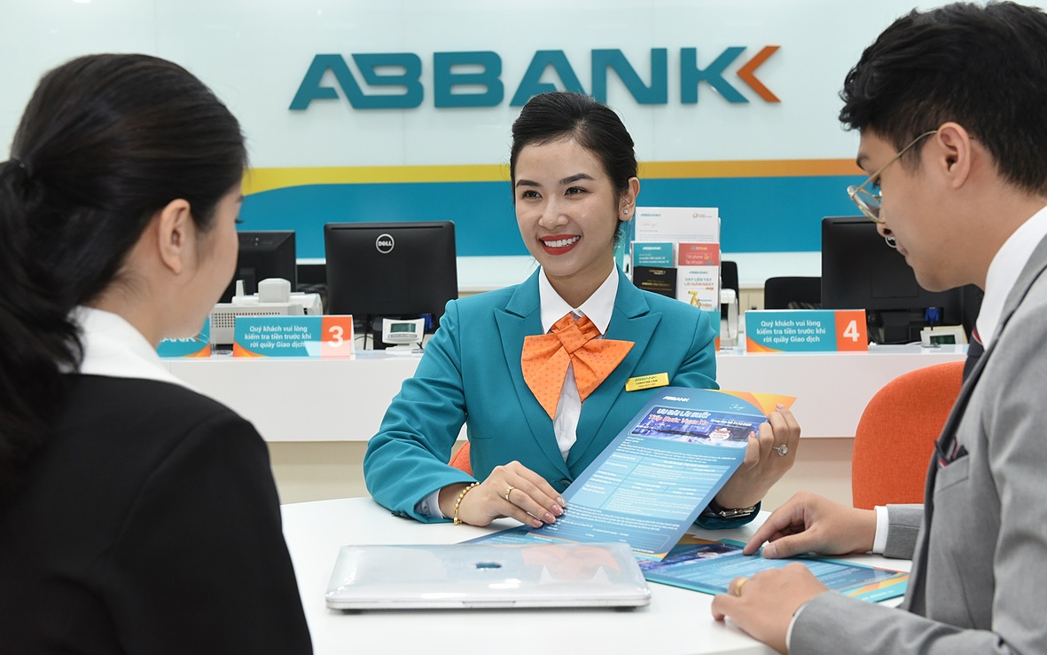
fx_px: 1626
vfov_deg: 22.7
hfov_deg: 35.7
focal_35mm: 57
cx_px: 528
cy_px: 301
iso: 1600
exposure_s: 1/100
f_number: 8
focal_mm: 55
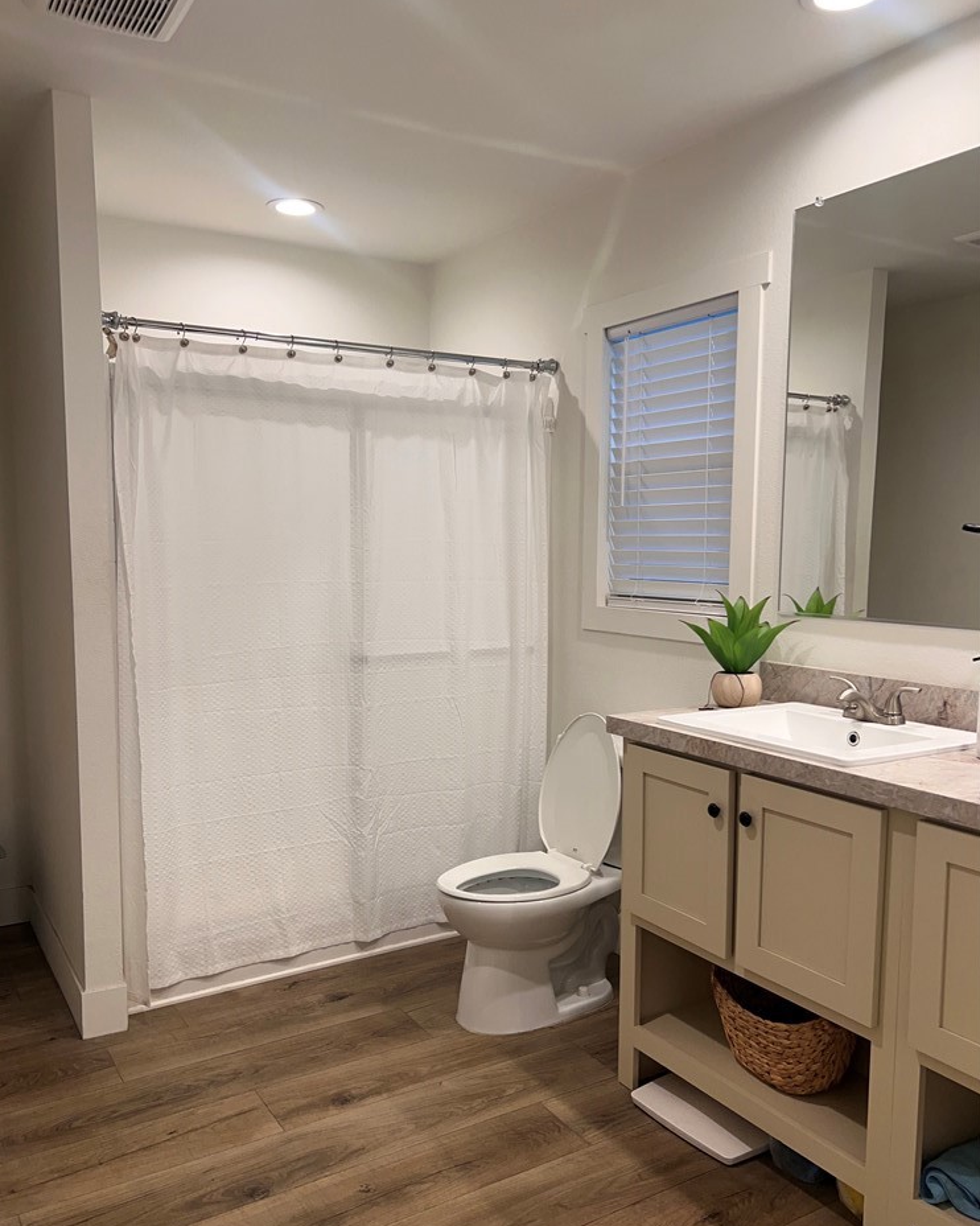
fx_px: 1015
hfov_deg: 51.5
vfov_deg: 62.2
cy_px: 650
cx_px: 475
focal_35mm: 28
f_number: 1.5
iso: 64
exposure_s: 1/120
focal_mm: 5.7
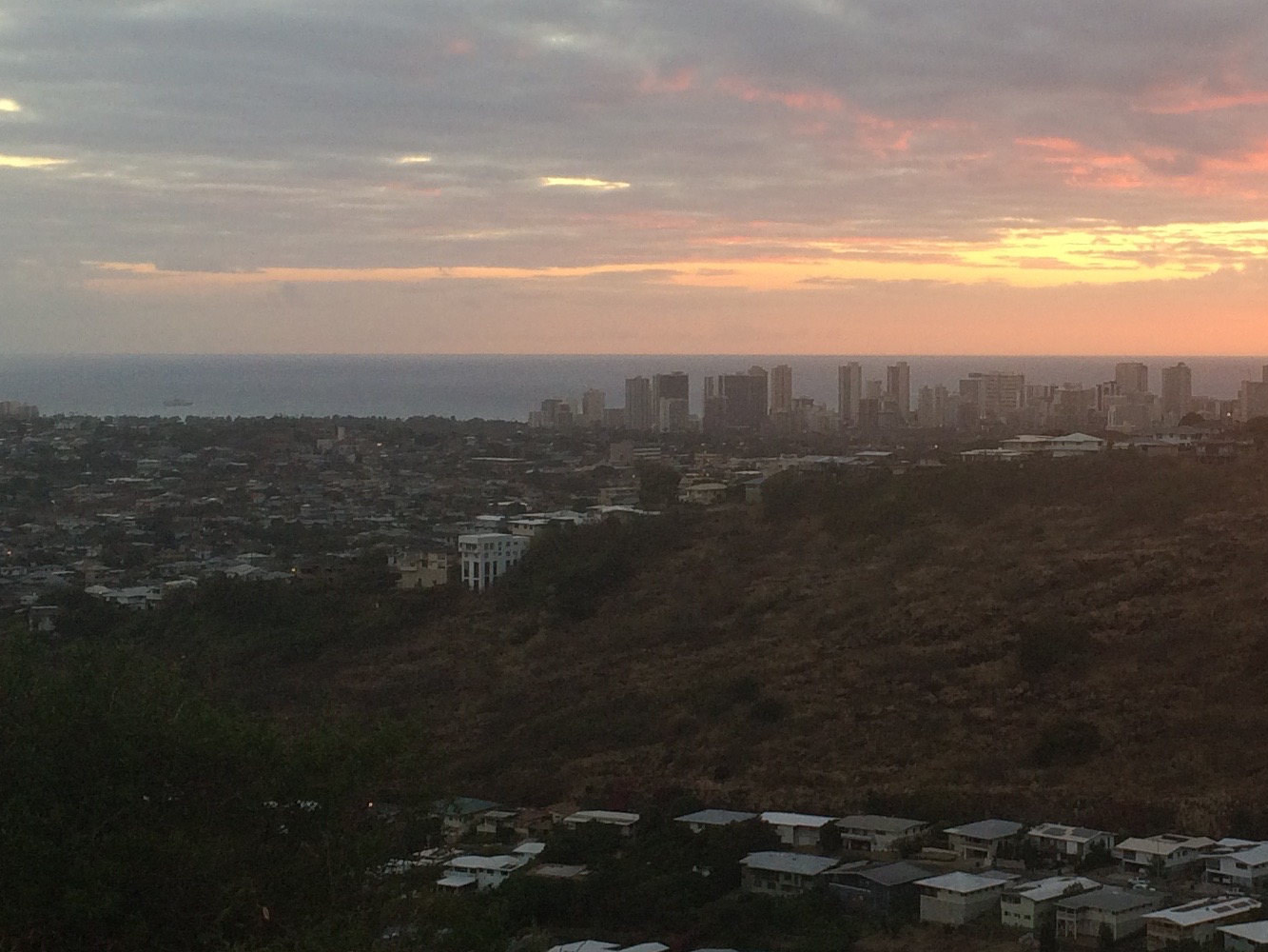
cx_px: 982
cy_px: 350
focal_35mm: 71
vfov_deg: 20.7
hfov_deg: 27.0
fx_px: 2601
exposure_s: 1/60
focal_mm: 4.15
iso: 50
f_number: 2.2
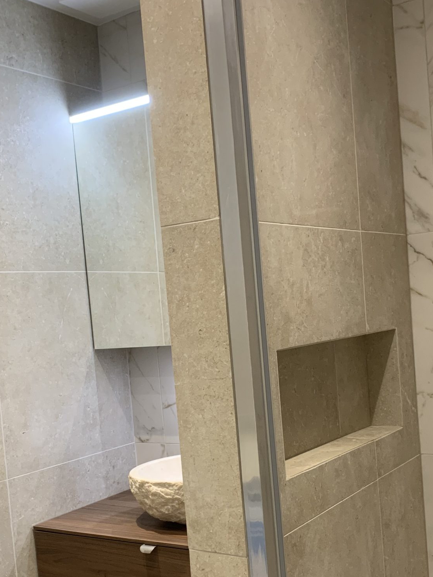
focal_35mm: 45
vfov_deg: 41.8
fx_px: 751
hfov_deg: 32.2
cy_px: 359
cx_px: 235
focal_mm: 4.25
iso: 125
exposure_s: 1/60
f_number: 1.8
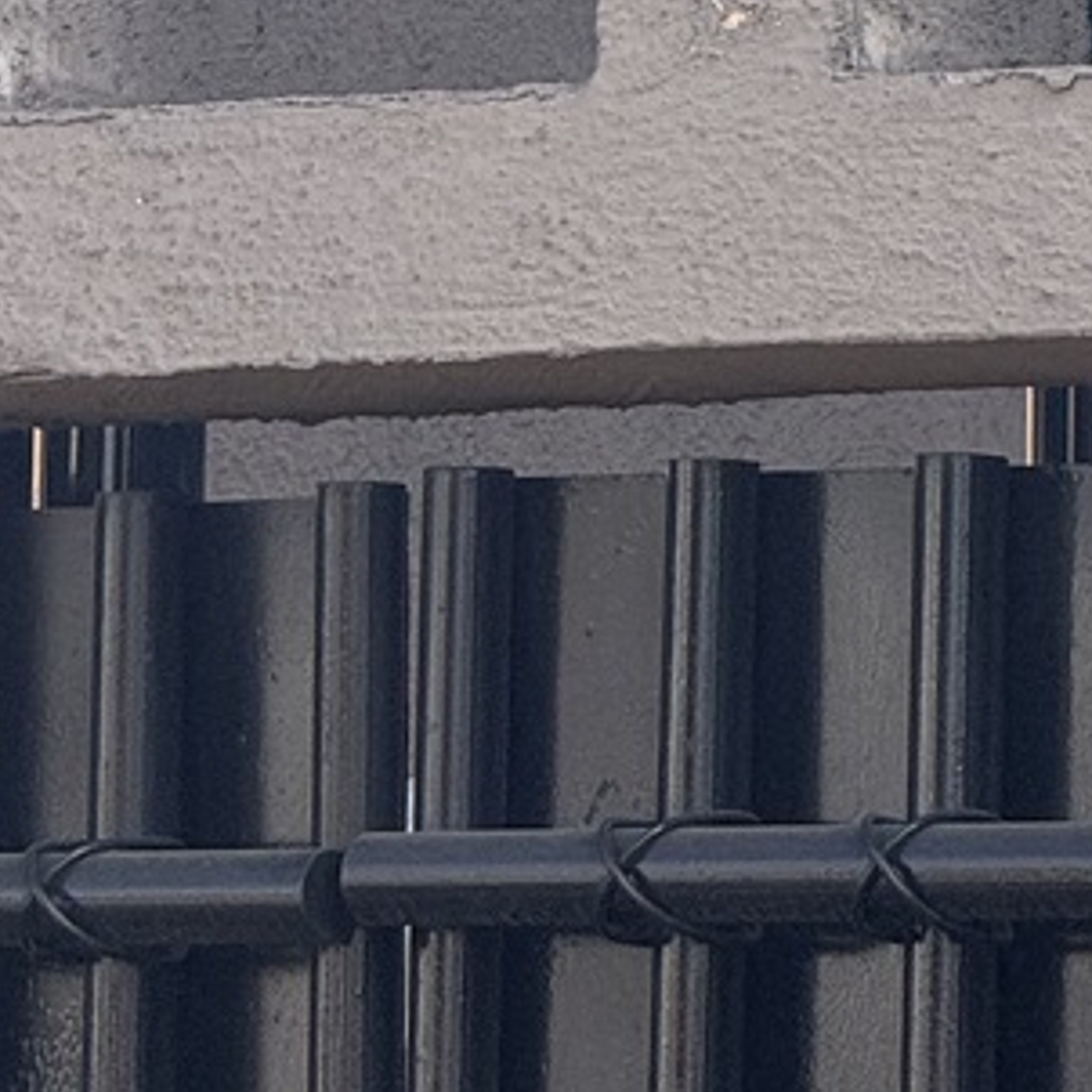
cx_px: 629
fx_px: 15061
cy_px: -814
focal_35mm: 422
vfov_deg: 4.1
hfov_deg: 4.2
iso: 50
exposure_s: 1/395
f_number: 2.8
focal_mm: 15.66
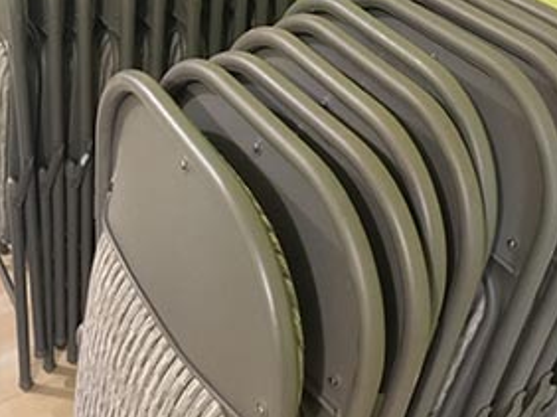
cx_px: 298
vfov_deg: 32.8
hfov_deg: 43.0
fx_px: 707
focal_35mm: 44
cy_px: 215
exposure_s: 1/15
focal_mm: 3.3
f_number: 2.4
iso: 250
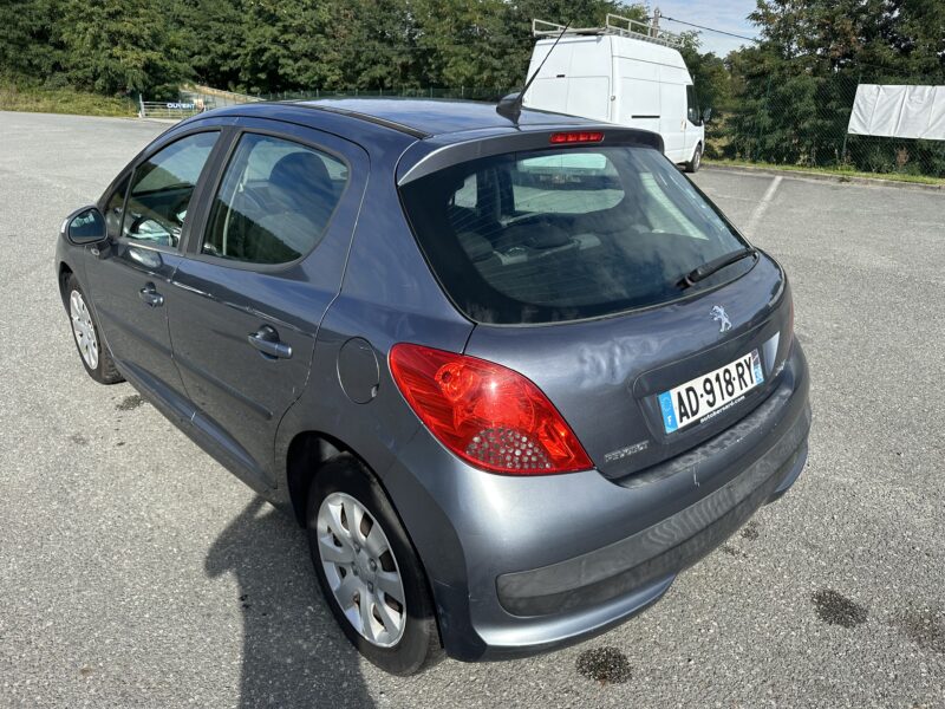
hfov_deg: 71.6
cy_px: 354
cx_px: 472
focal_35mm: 24
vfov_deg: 56.8
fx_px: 655
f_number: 1.78
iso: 80
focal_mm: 6.86
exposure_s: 1/2809
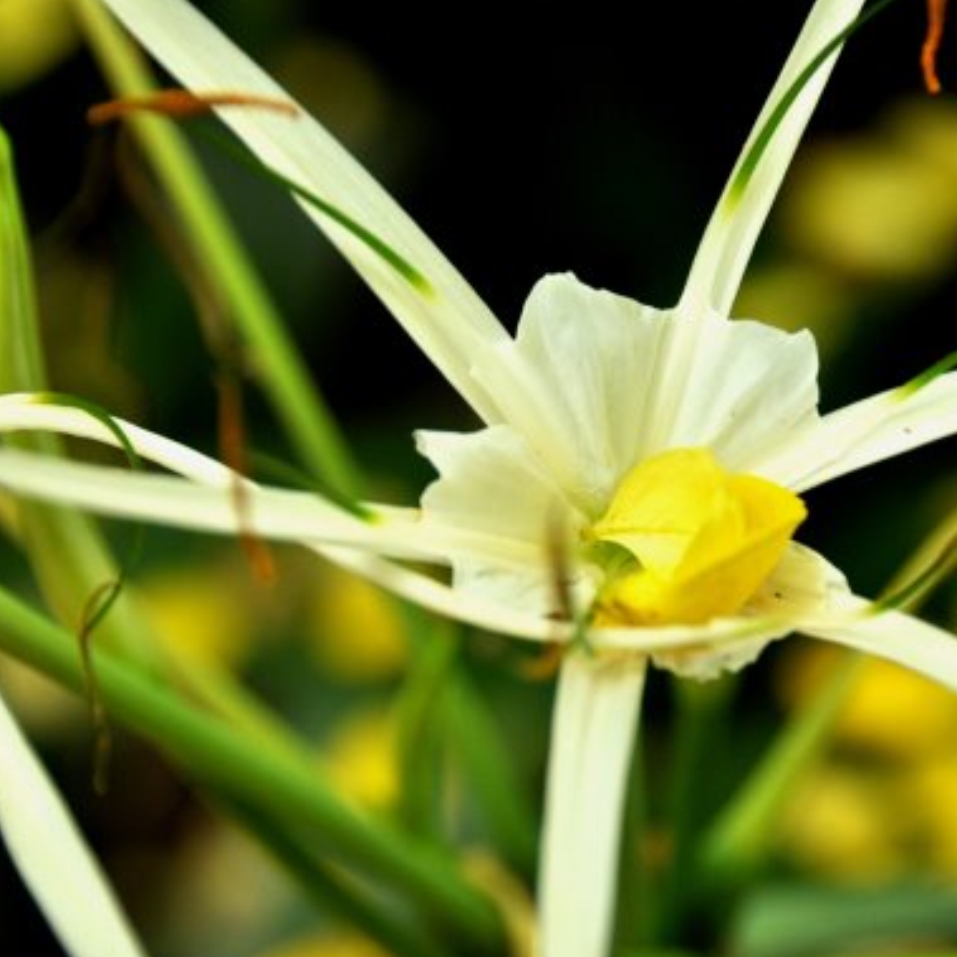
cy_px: 486
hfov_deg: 9.1
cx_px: 664
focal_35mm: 192
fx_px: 5995
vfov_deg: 9.1
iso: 400
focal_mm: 95
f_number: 7.1
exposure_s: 1/320
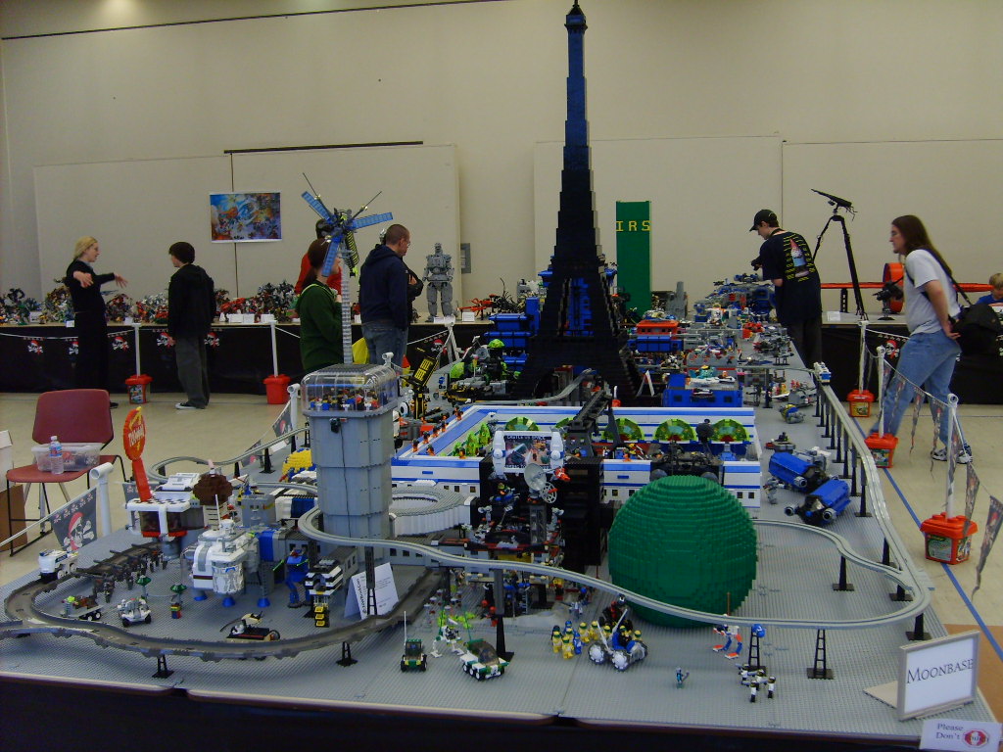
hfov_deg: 52.6
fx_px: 1014
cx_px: 502
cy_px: 376
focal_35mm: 35
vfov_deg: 40.7
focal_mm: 5.8
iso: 100
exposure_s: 1/30
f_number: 2.8
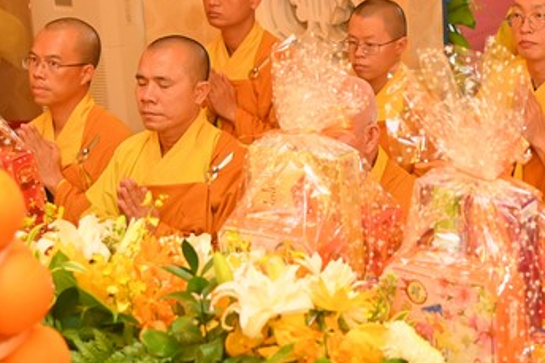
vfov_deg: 15.7
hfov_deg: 23.1
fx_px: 1316
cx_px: 412
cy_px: 117
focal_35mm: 87
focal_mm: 46
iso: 1250
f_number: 4.5
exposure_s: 1/125
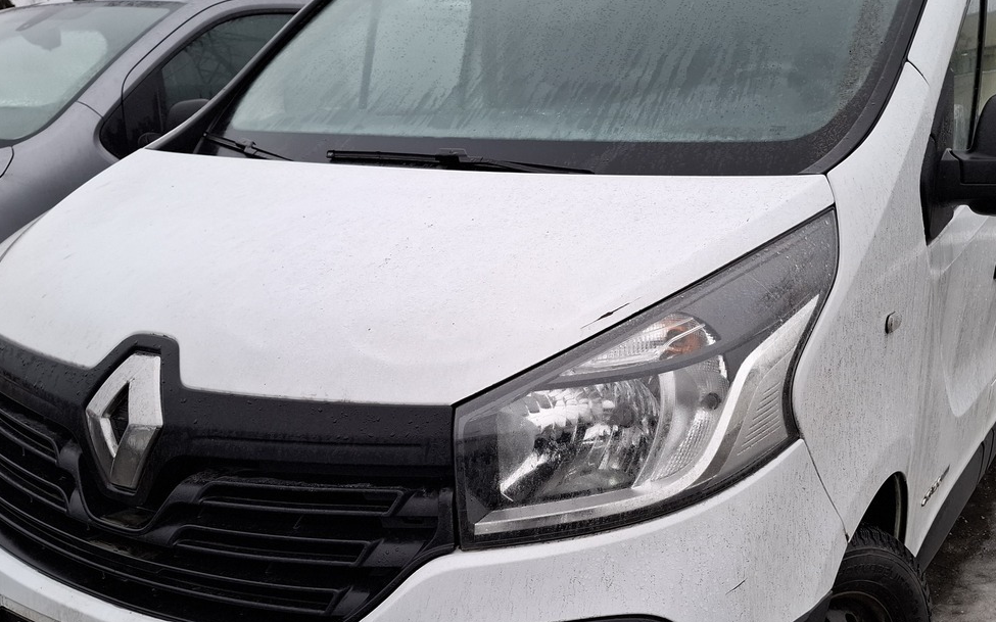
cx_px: 546
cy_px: 411
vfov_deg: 35.0
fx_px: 977
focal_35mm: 36
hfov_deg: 53.9
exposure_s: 1/100
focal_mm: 5.54
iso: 80
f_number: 1.8
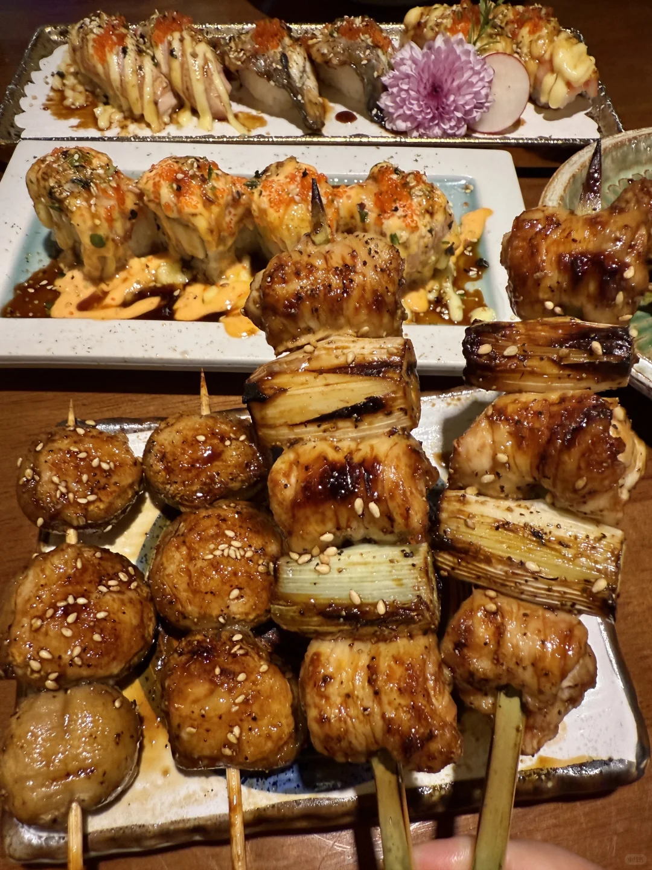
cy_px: 435
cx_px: 326
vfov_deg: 71.6
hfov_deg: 56.8
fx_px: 603
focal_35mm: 24
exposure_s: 1/50
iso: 250
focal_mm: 2.22
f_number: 2.2
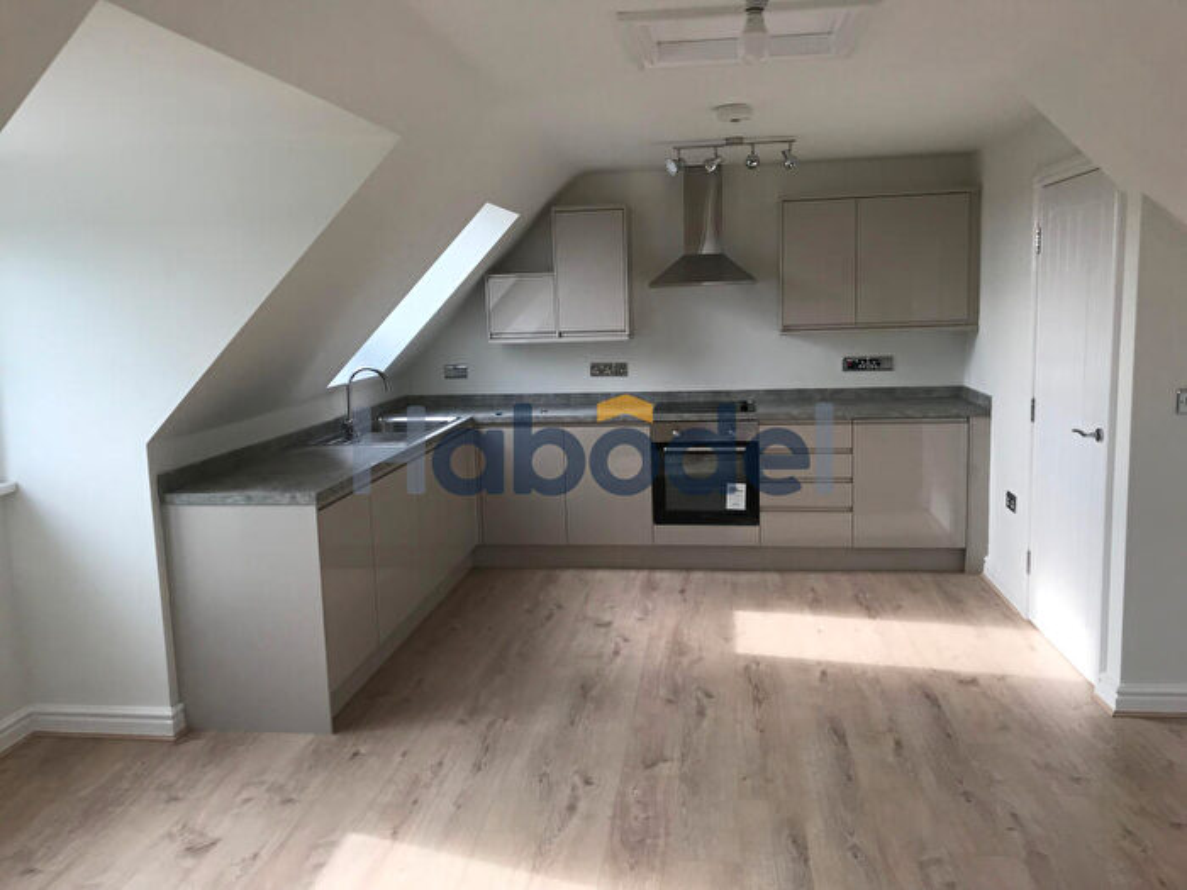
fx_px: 960
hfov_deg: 63.4
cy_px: 445
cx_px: 594
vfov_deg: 49.7
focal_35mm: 28
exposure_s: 1/277
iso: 20
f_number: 1.8
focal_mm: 3.99
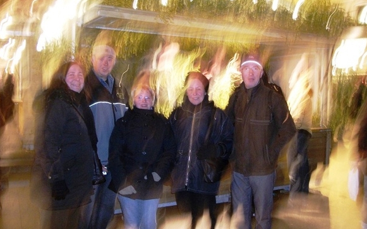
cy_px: 103
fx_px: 350
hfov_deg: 55.3
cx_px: 187
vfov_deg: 36.2
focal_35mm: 35
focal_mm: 5.7
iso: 160
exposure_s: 1/2.5
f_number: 2.9
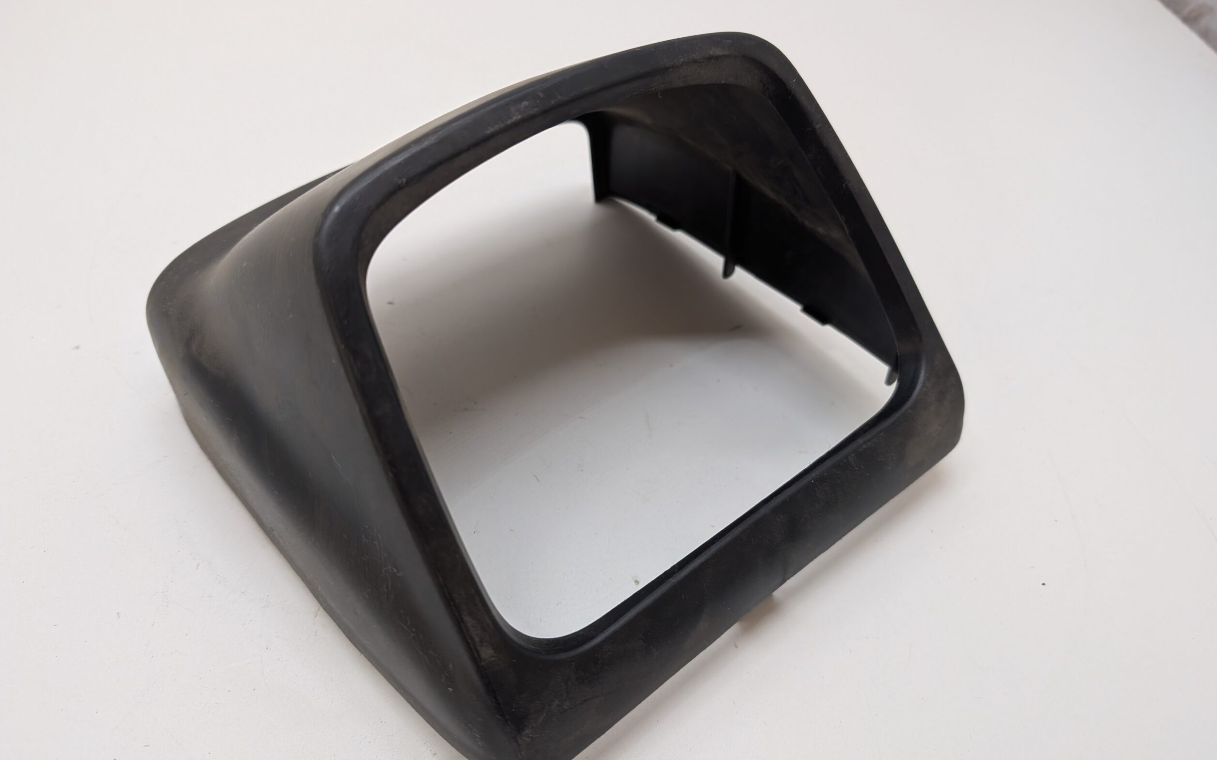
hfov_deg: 70.4
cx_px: 613
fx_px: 862
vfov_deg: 47.6
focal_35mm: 26
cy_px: 379
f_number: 1.68
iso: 347
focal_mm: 6.9
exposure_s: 1/213
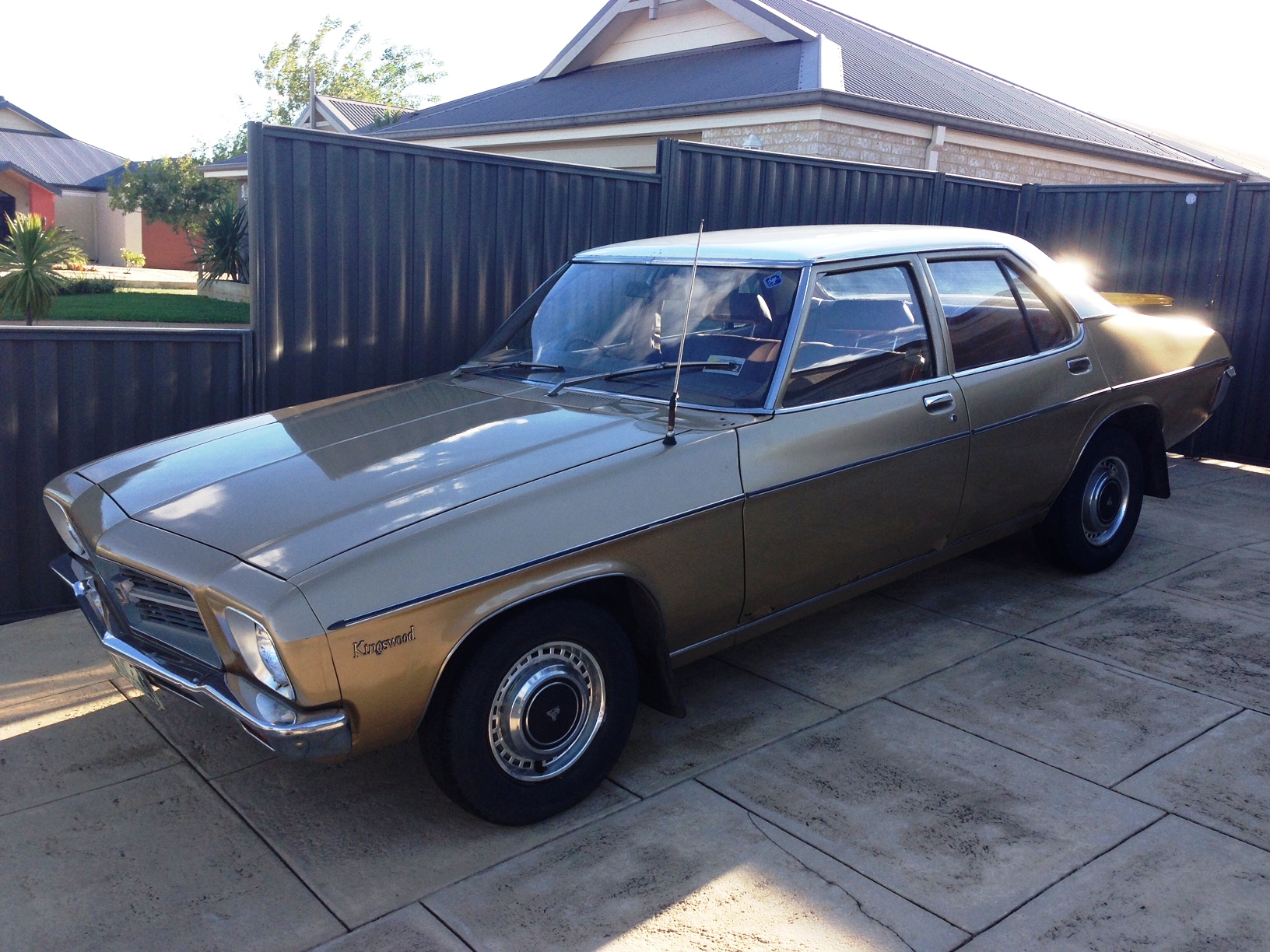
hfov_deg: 55.4
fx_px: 1211
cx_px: 635
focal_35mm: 33
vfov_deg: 42.9
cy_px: 476
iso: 50
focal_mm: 4.12
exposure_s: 1/455
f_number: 2.4
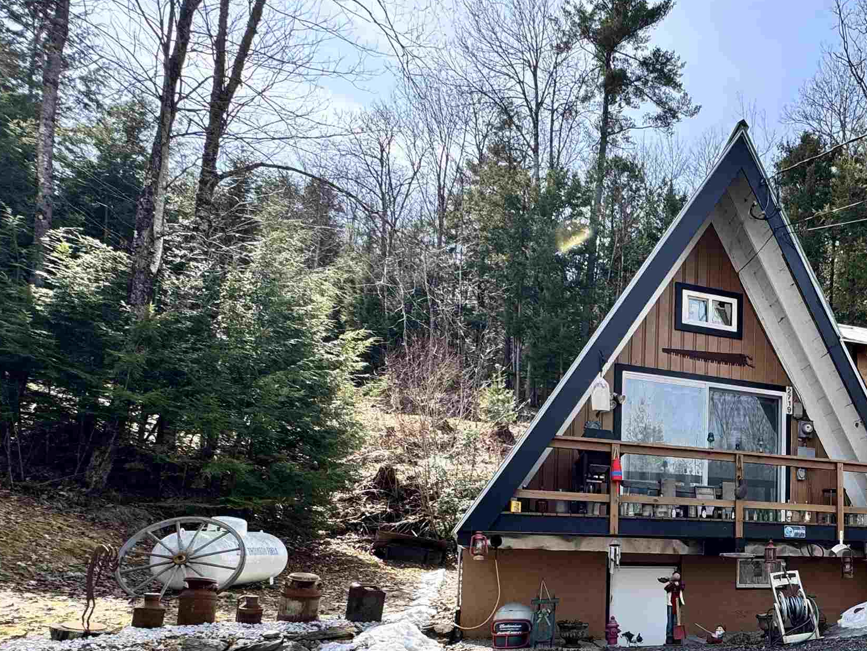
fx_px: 651
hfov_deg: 58.5
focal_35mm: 26
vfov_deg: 49.3
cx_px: 765
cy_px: 539
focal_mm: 2.22
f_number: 2.2
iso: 40
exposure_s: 1/541
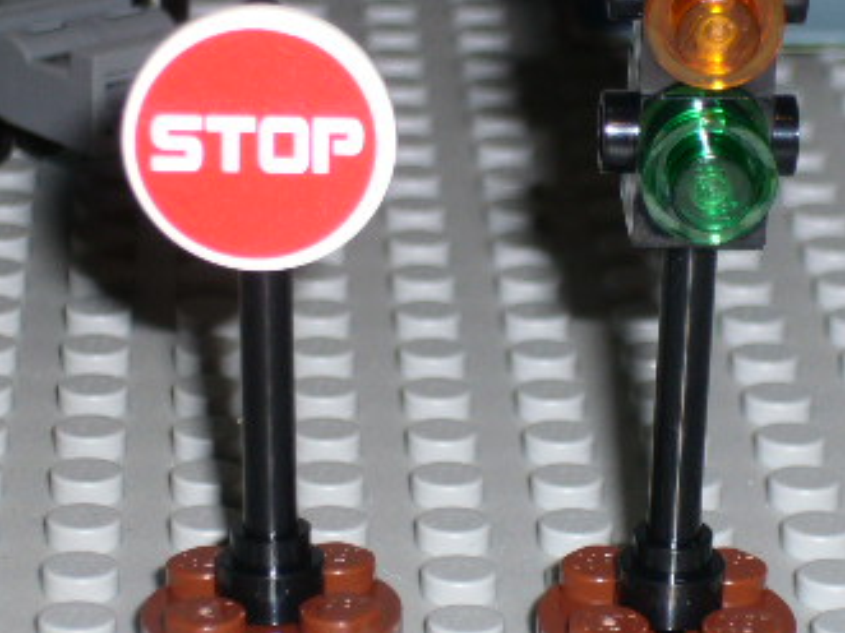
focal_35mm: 203
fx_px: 4954
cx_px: 482
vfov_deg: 7.3
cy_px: 242
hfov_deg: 9.7
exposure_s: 1/60
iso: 80
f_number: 5
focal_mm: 17.4
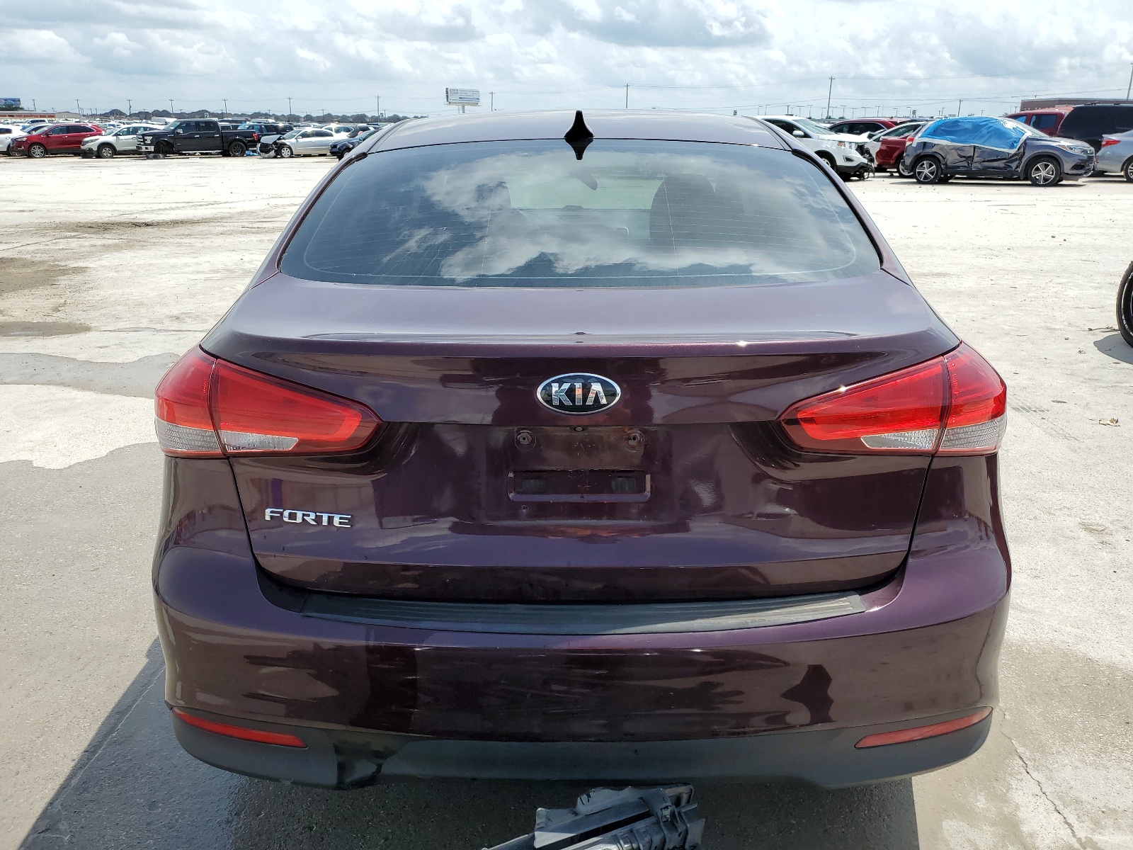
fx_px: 851
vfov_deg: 53.1
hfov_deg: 67.3
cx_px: 566
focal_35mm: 26
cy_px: 425
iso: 50
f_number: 1.5
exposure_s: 1/3333
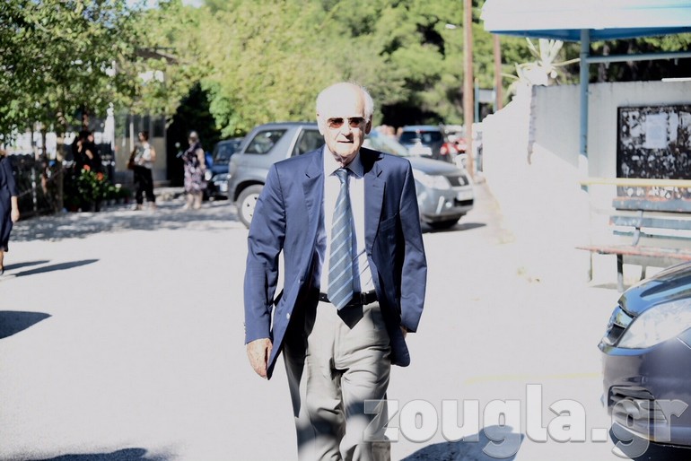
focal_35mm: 66
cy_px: 230
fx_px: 1267
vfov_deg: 20.6
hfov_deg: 30.5
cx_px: 346
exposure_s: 1/160
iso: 100
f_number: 4
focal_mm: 66
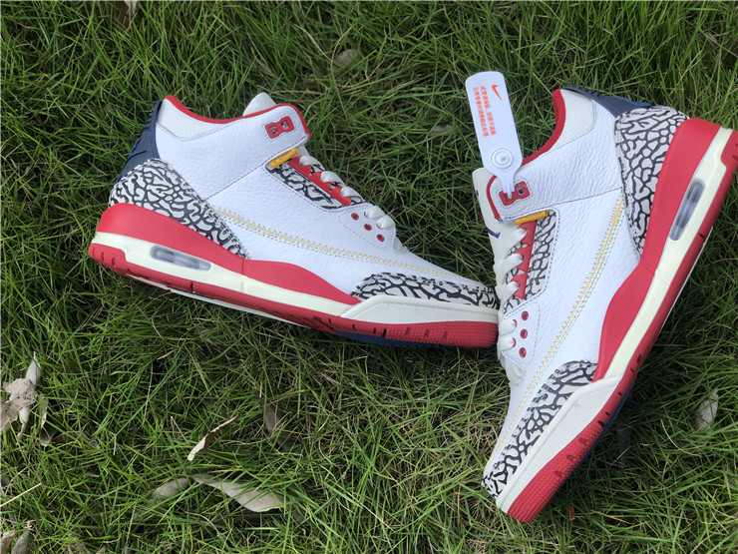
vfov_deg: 28.0
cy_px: 277
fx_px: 1109
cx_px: 369
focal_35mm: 52
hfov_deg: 36.8
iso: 16
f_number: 2.4
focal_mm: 6
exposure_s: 1/159
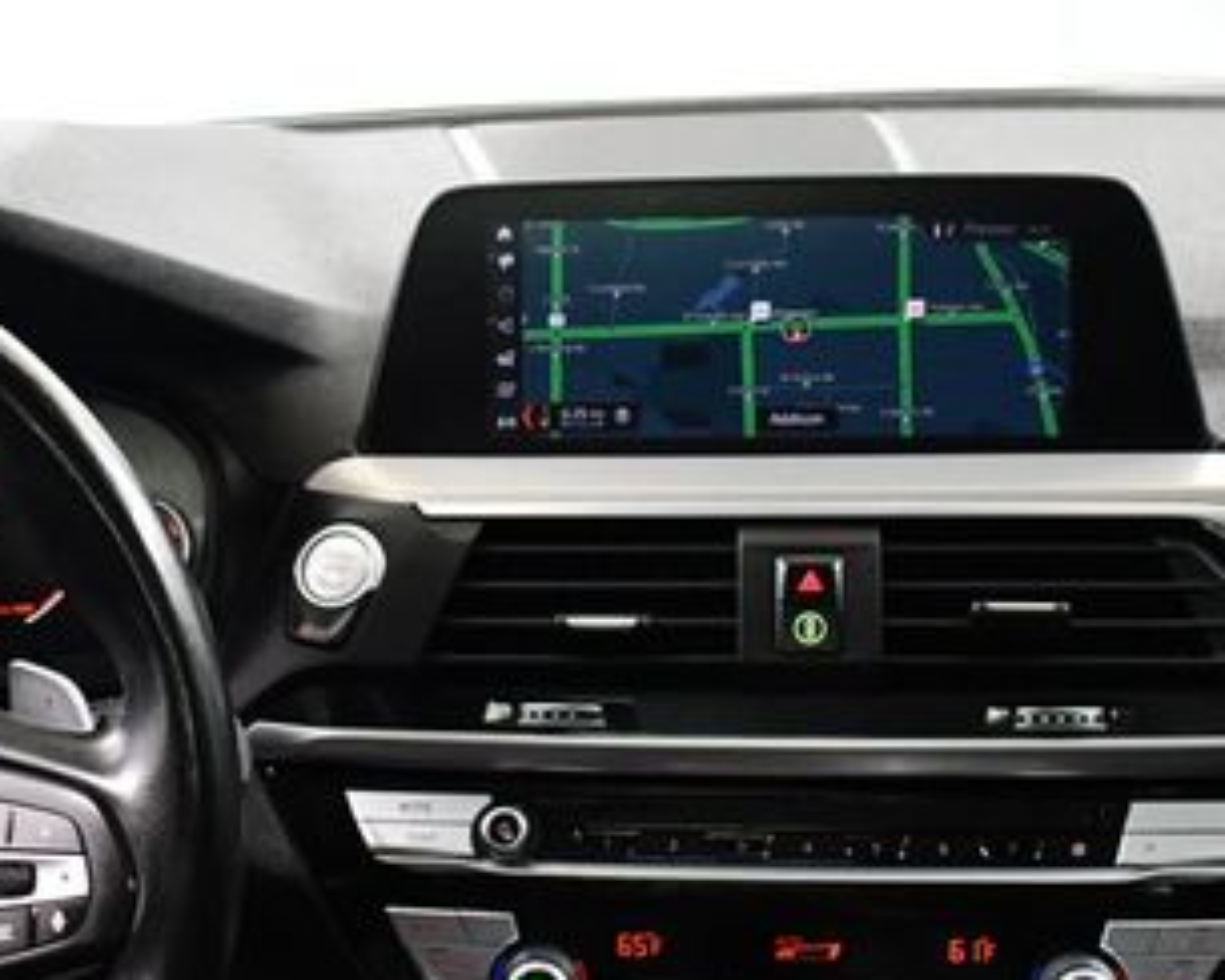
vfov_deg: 21.5
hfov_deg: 26.4
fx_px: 2574
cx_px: 293
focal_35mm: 71
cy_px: 602
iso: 3200
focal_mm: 18
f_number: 3.5
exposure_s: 1/80
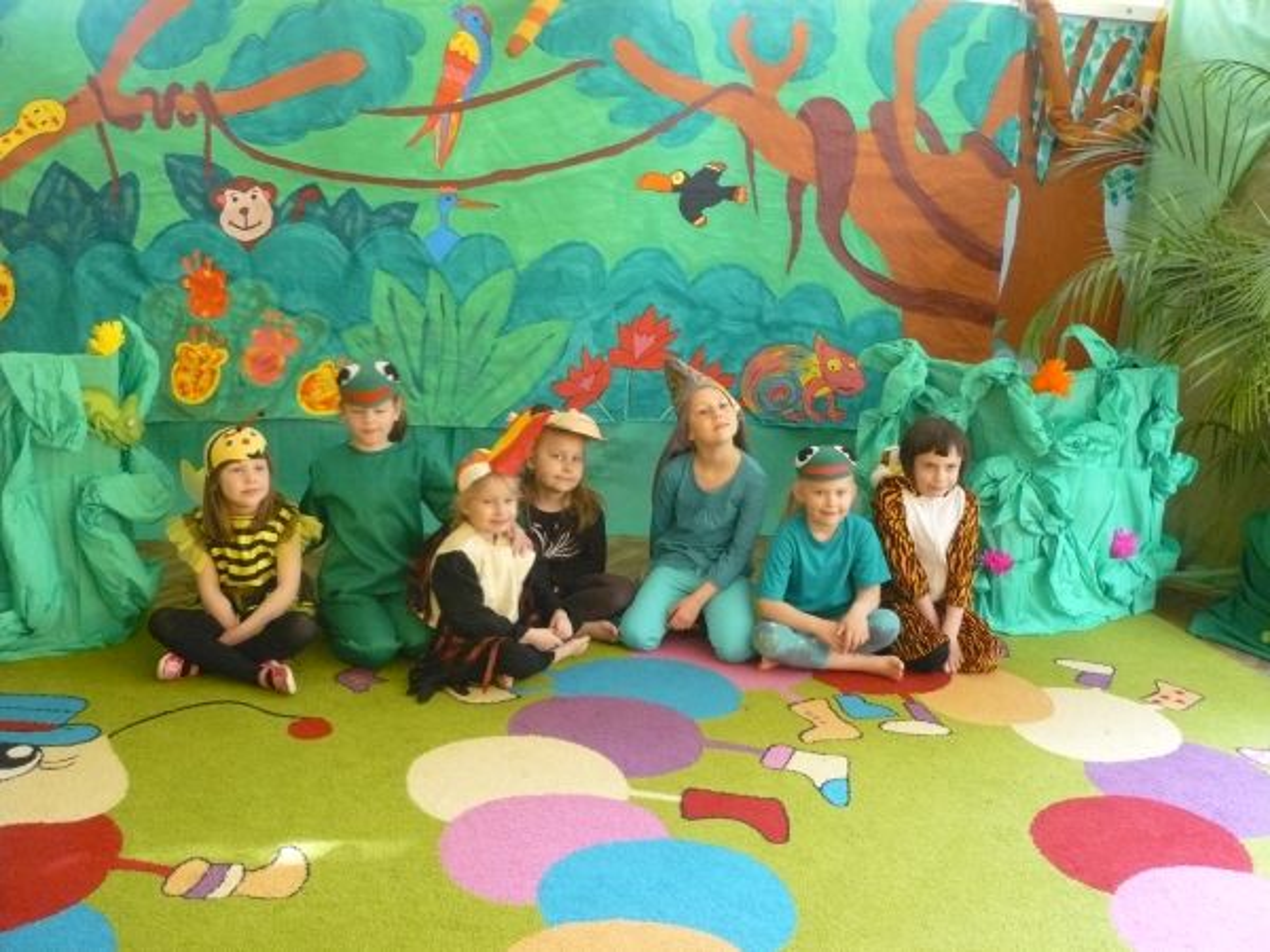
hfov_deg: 49.0
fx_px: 1394
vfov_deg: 37.7
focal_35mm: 38
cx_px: 635
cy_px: 476
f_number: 2.8
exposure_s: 1/20
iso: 400
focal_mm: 6.4
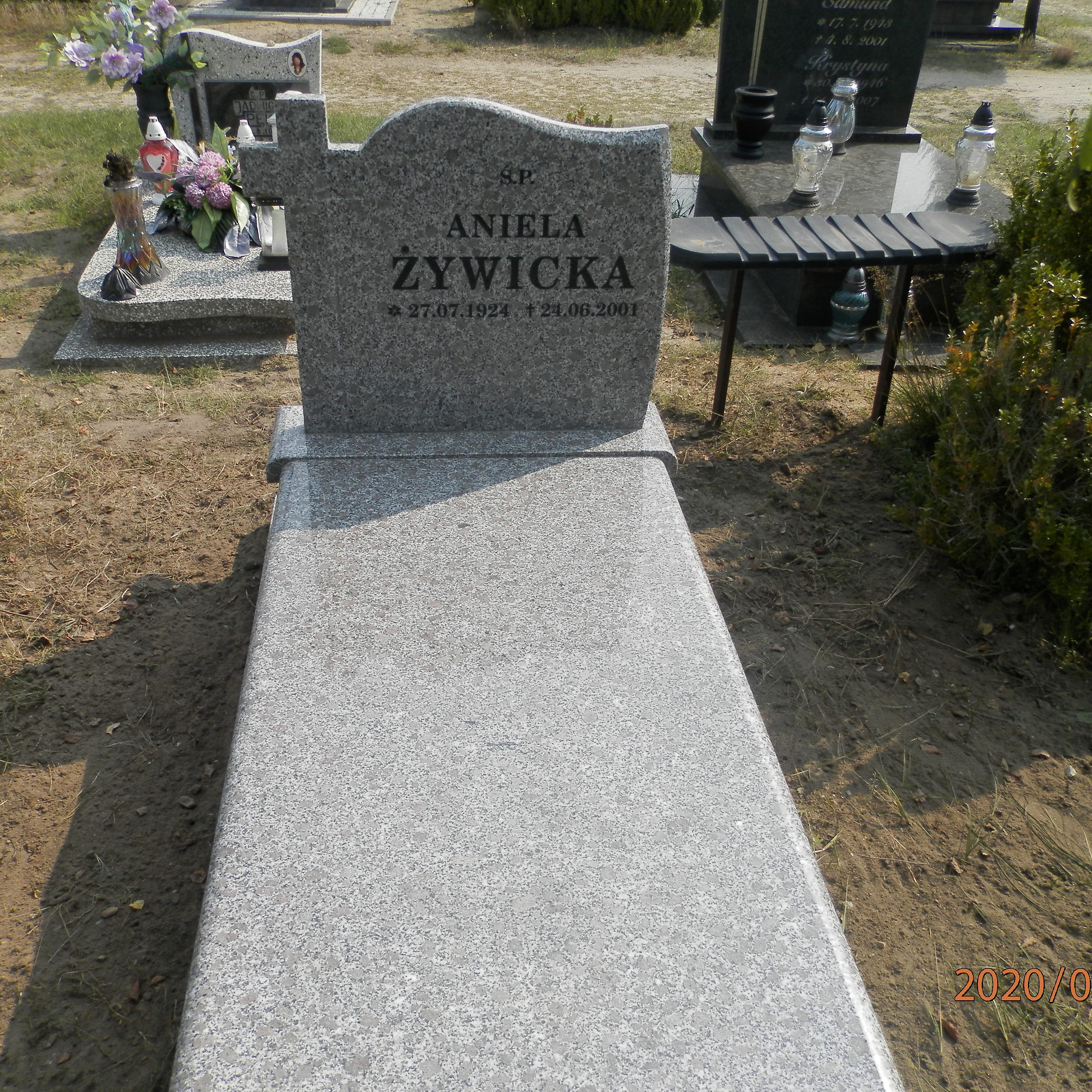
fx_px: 1071
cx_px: 532
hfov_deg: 54.0
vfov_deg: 54.0
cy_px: 548
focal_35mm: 30
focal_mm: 4.5
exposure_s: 1/1000
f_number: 3.1
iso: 80
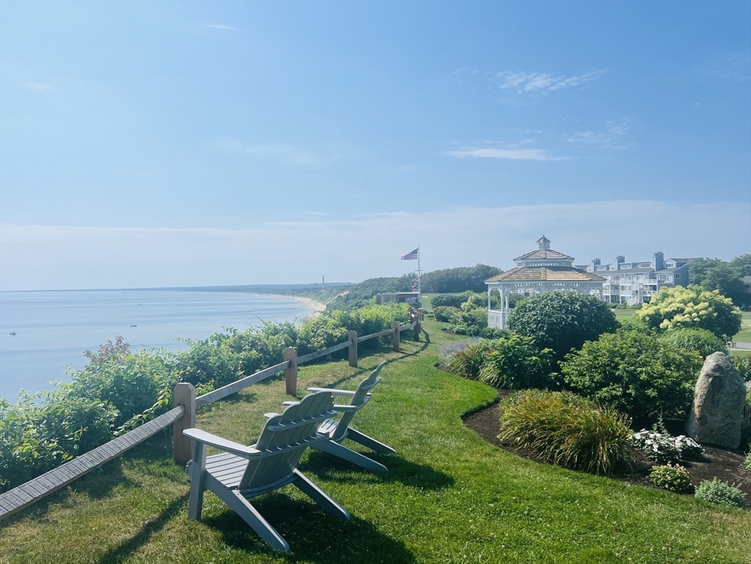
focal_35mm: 26
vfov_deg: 53.1
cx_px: 376
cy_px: 282
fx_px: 564
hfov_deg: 67.3
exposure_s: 1/9434
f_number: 1.5
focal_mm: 5.7
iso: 50
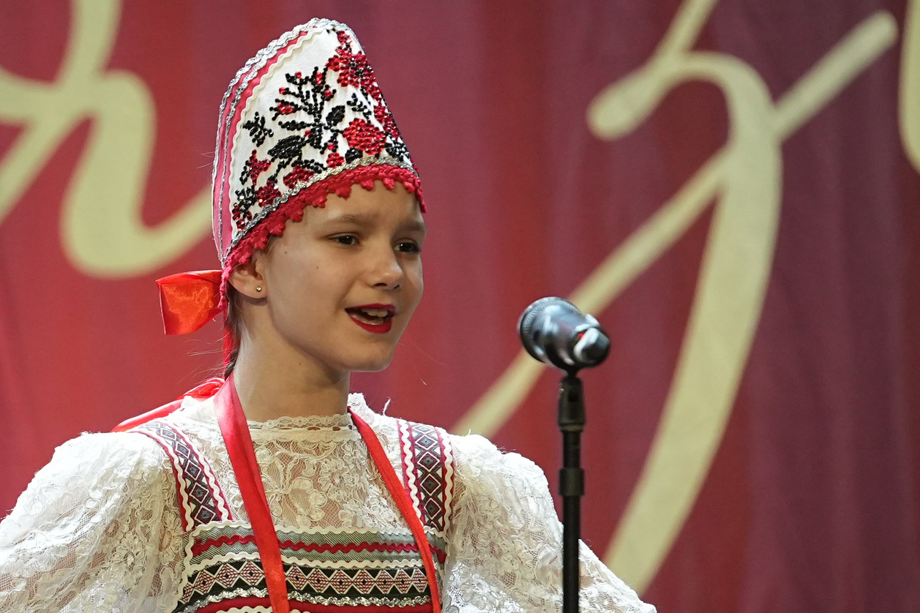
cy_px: 355
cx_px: 244
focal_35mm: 611
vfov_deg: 2.3
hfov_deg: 3.4
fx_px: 15613
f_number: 2.8
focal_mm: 200
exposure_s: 1/400
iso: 2000
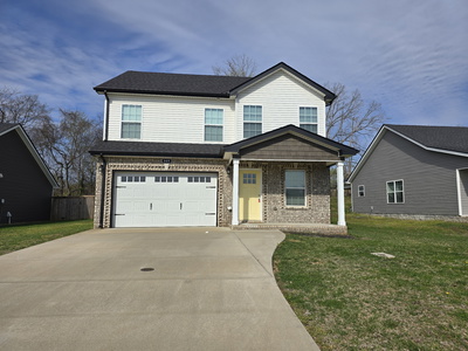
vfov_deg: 58.9
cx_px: 234
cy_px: 176
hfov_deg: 73.9
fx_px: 311
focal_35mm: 23
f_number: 1.7
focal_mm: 6.3
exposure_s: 1/1610
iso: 12
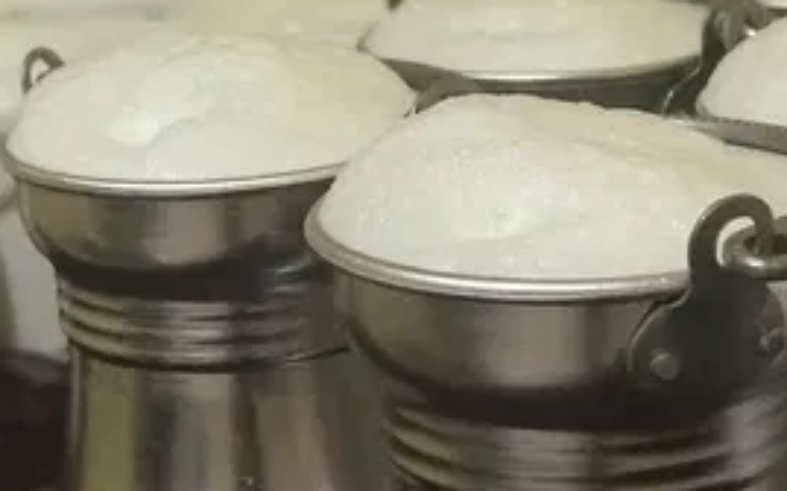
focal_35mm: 105
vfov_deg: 12.4
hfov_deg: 19.8
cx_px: 432
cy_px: 181
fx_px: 2252
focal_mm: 6.6
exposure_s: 1/50
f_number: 2.8
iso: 1250
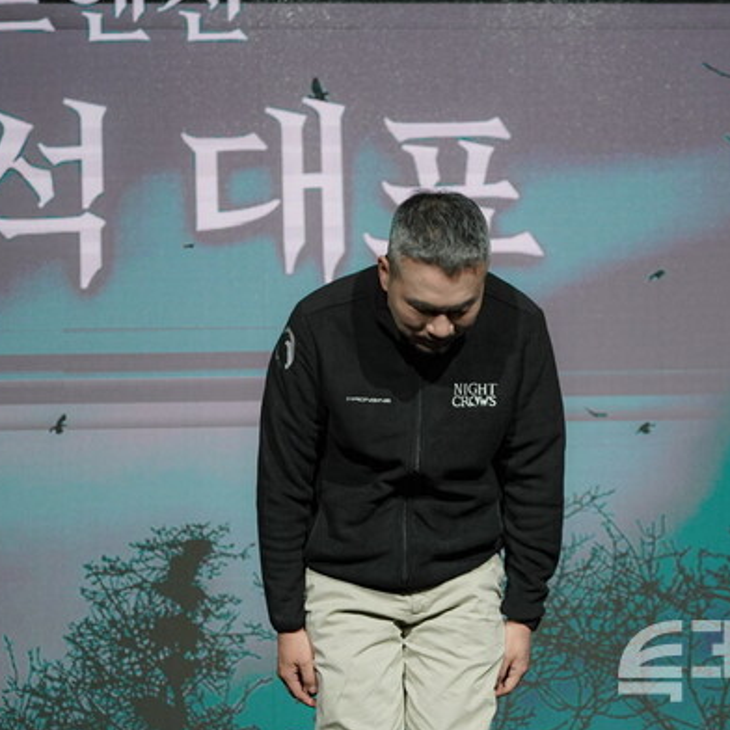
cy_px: 361
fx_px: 3627
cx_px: 412
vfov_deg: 11.5
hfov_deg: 11.5
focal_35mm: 152
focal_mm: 117
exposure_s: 1/250
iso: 2000
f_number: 5.6
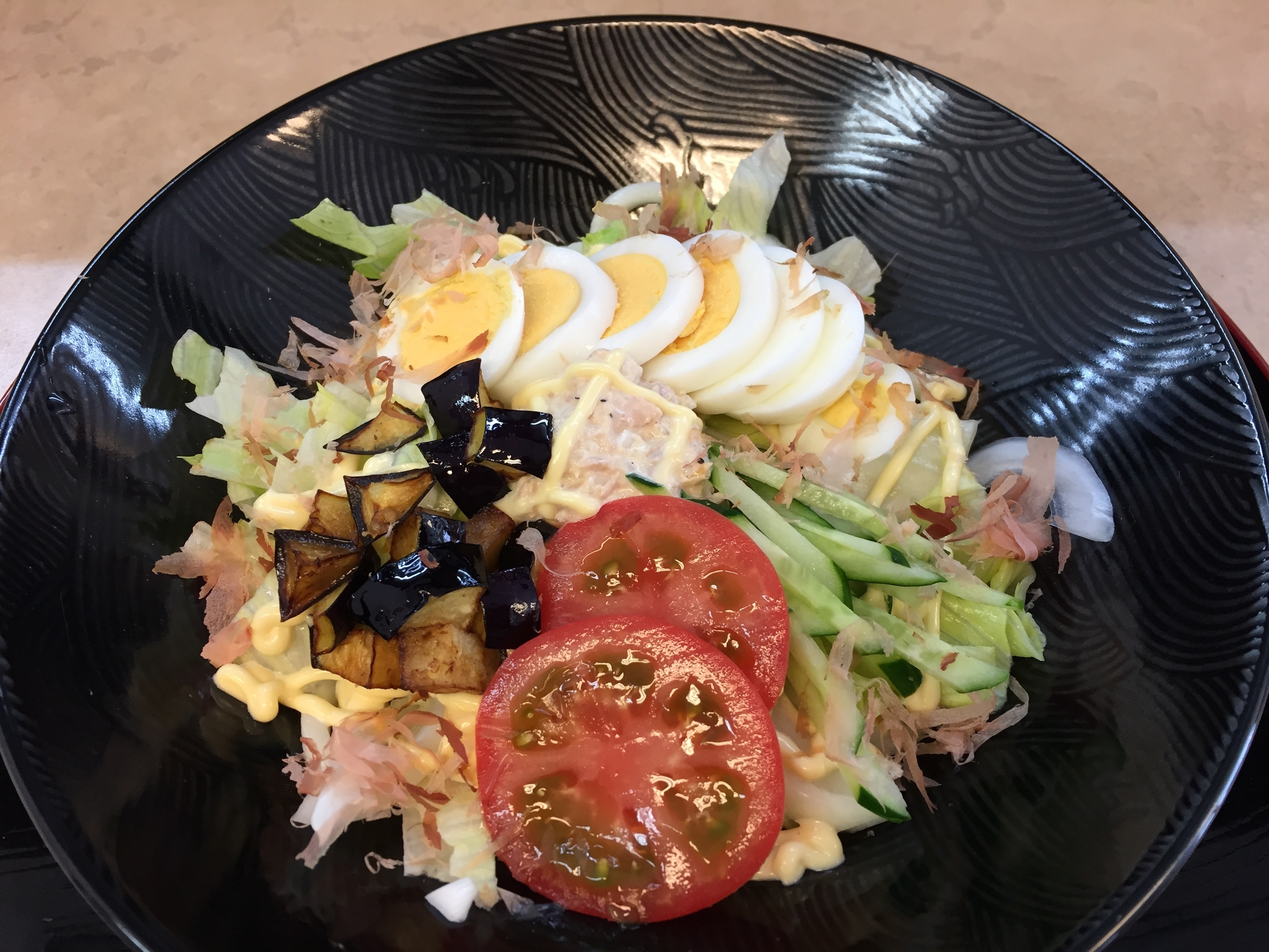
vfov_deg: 48.2
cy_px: 476
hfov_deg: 61.7
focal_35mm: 29
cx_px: 634
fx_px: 1063
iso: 64
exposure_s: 1/30
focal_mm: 4.15
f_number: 2.2
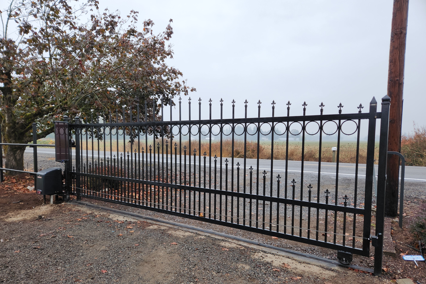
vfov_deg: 53.0
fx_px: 284
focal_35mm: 24
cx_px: 213
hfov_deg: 73.7
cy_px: 157
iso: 80
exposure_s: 1/180
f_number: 1.8
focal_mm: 5.4
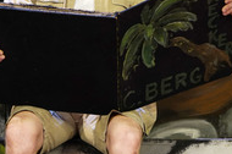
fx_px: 3403
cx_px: 123
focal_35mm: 529
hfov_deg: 3.9
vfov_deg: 2.6
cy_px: 49
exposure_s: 1/200
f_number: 5.6
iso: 1600
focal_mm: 223
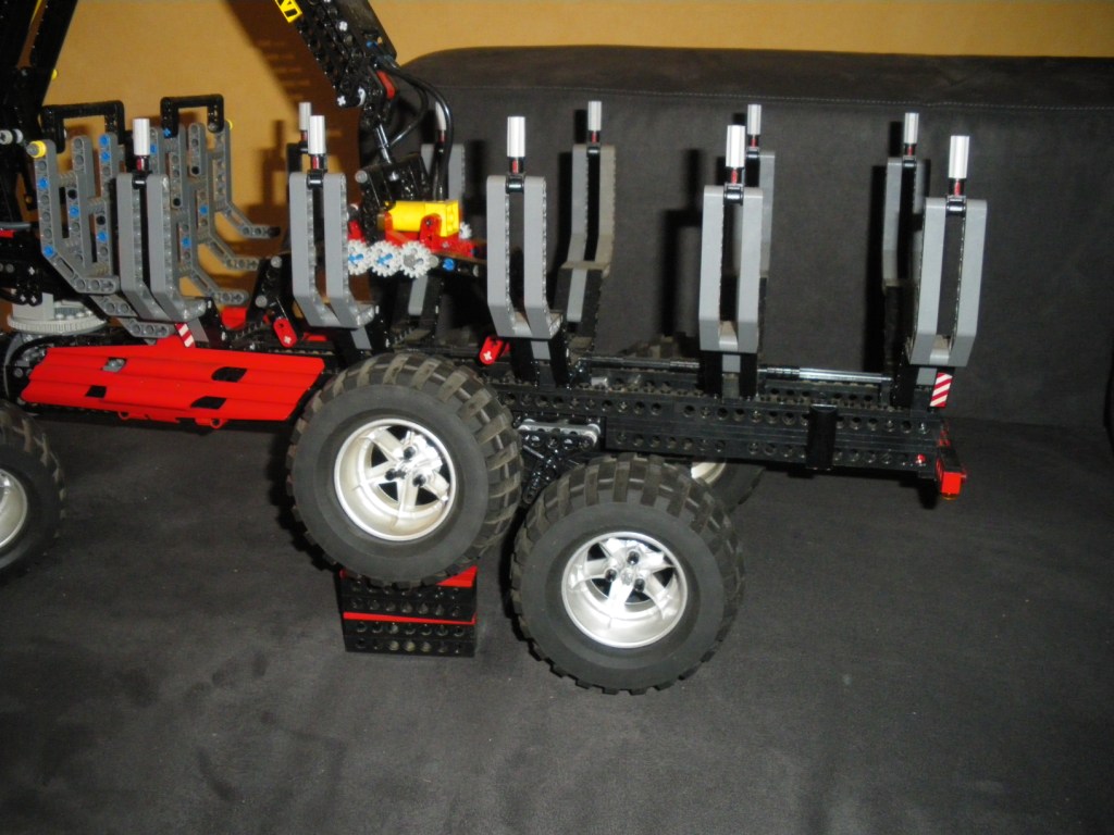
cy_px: 418
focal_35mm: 36
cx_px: 557
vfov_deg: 39.7
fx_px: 1159
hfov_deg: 51.4
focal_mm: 6.3
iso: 400
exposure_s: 1/50
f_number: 3.5
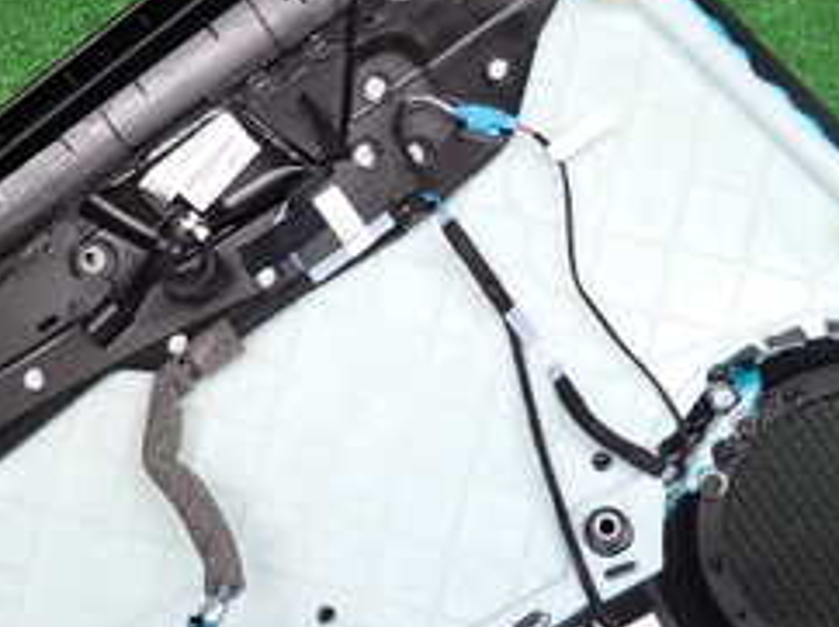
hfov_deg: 31.2
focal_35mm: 62
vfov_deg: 23.1
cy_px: 533
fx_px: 1501
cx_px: 371
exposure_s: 1/60
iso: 125
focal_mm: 4.5
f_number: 2
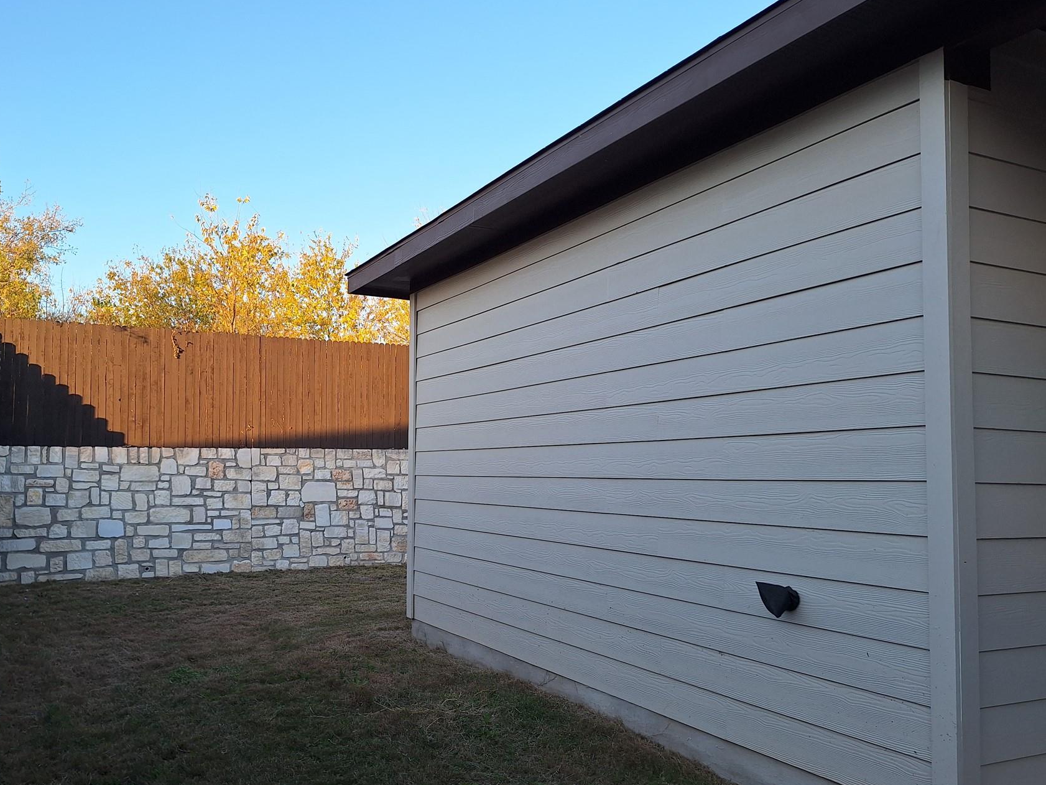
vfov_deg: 49.7
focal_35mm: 28
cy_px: 435
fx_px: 846
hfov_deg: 63.2
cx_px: 449
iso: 40
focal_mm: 5.54
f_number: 1.8
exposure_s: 1/417
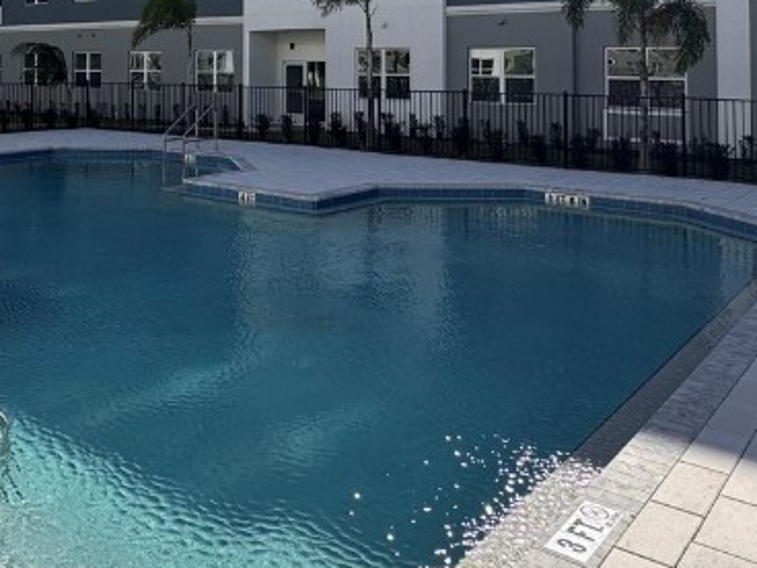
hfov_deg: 46.5
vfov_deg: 34.4
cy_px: 37
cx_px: 208
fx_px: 853
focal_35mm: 39
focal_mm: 2.22
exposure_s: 1/1449
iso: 40
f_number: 2.2
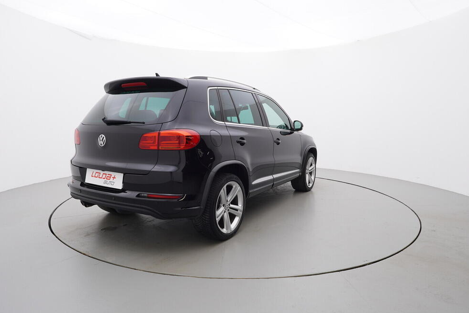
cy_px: 163
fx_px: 306
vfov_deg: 54.0
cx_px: 229
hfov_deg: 74.9
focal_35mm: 24
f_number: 5
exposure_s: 1/80
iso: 200
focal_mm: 15
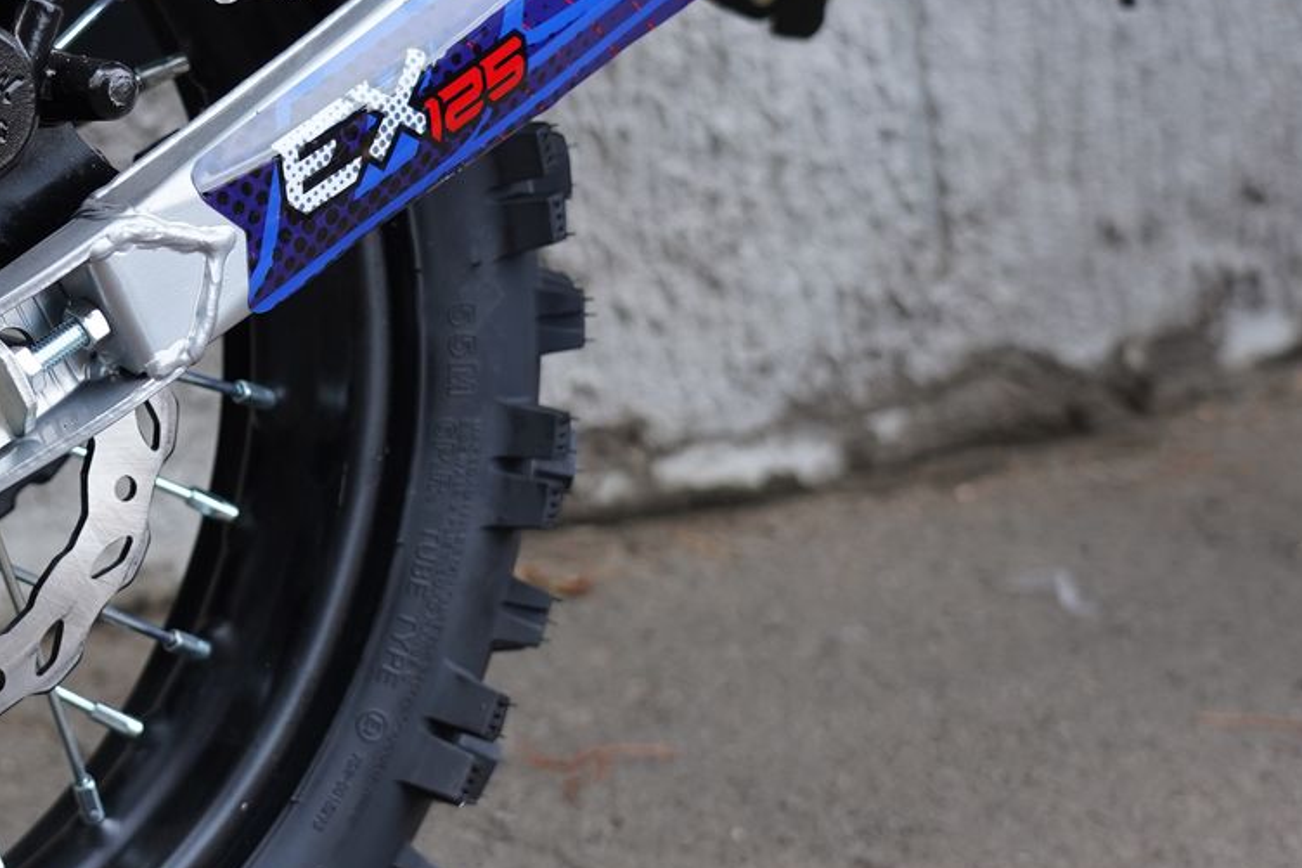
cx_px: -19
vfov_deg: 12.6
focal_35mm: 109
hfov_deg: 18.3
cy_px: 382
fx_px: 3941
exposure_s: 1/160
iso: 250
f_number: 4
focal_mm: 41
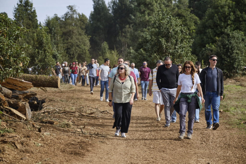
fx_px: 731
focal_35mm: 107
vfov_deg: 12.8
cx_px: 123
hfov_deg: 19.1
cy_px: 82
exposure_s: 1/4000
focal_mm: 71.5
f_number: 2.8
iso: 400
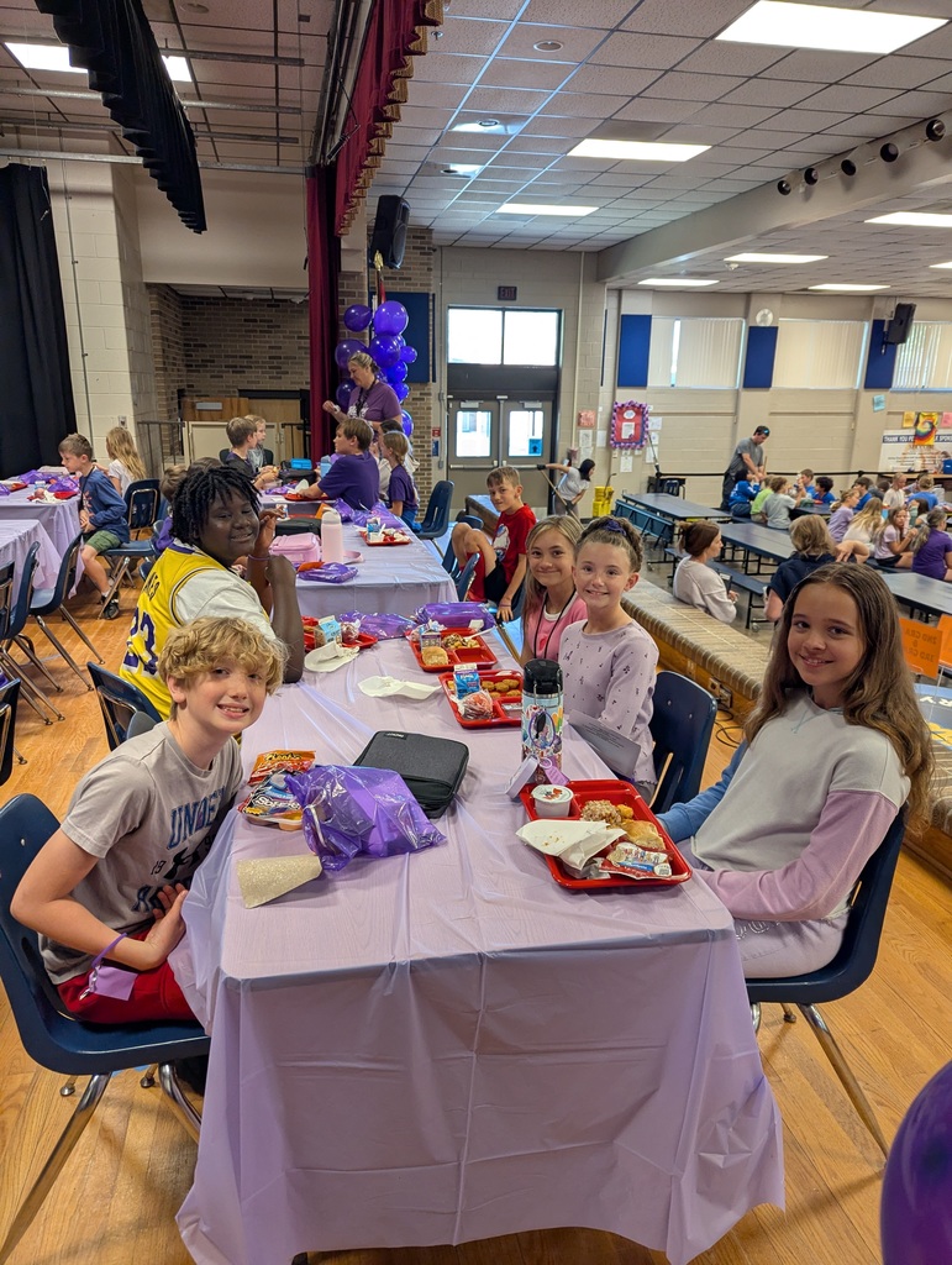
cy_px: 632
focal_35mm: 24
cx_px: 476
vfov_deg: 71.5
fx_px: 878
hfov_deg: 56.9
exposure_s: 1/117
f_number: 1.85
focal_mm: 6.81
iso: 269
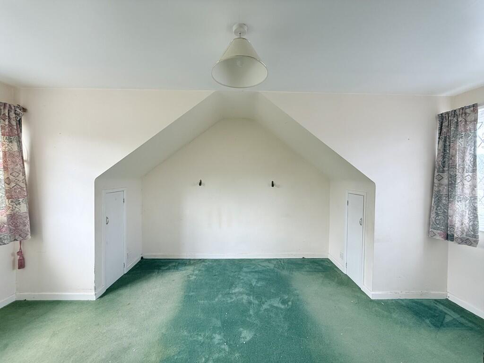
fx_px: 196
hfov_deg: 102.1
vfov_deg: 85.7
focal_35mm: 14
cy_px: 182
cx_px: 242
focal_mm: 2.22
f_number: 2.2
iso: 100
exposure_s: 1/99
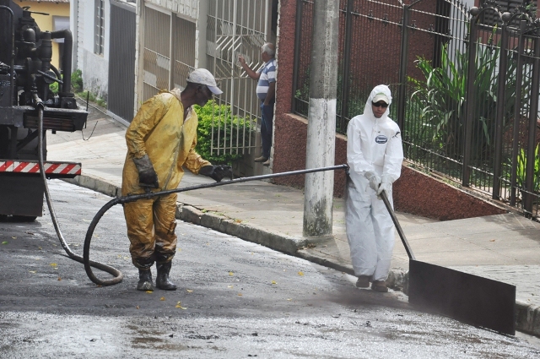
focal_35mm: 158
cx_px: 270
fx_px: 2359
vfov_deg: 8.7
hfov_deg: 13.1
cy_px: 180
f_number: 8
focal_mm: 105
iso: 800
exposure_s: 1/1000
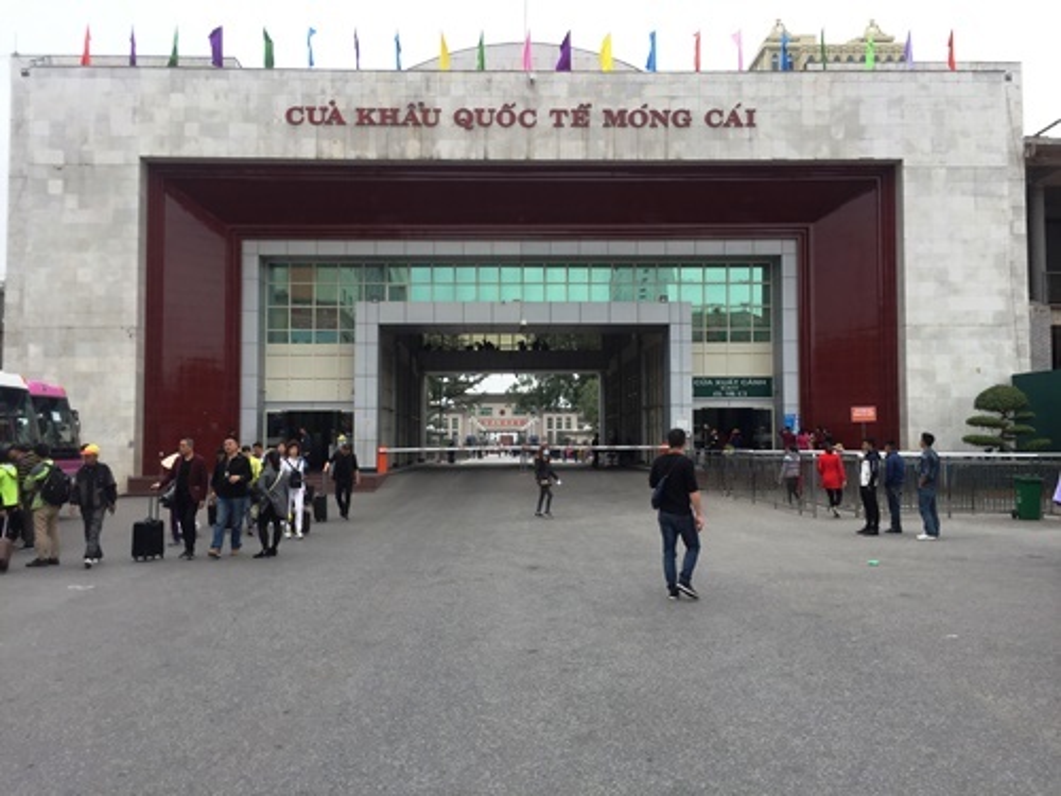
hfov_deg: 61.7
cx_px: 530
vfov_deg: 48.2
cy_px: 398
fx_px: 889
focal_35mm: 29
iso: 32
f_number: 2.2
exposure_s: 1/514
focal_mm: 4.15
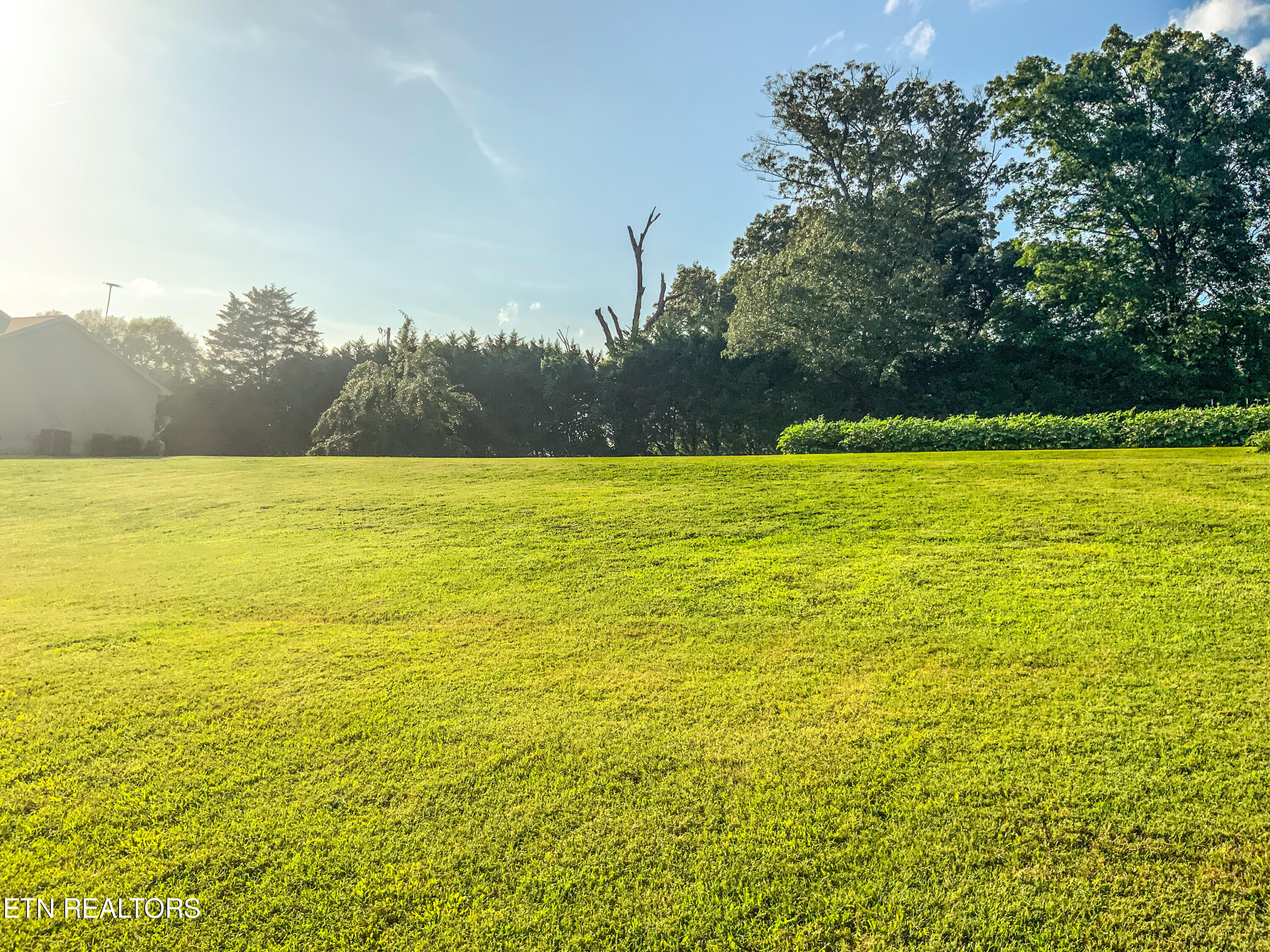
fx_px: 1064
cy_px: 476
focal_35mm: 29
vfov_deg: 48.2
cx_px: 635
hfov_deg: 61.7
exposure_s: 1/2427
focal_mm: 3
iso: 16
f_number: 1.8
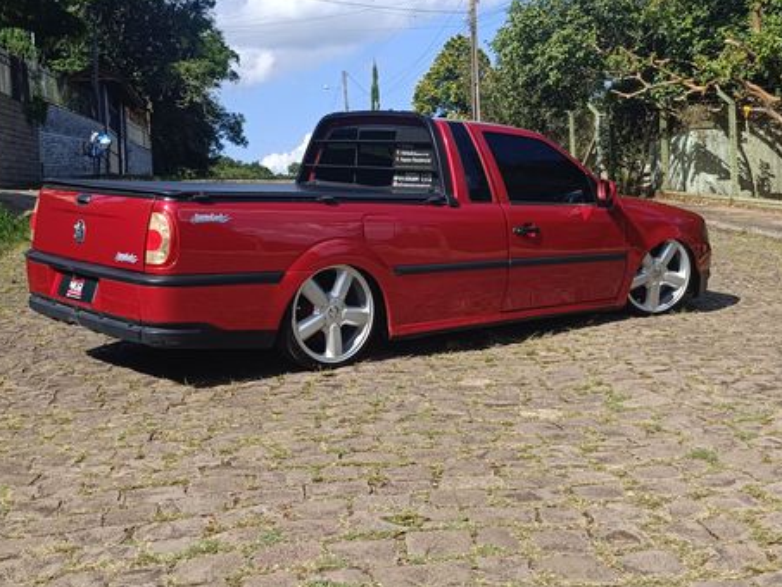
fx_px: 610
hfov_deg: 65.3
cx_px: 394
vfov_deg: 51.4
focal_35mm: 27
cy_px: 294
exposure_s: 1/1145
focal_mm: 4.94
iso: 53
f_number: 1.5
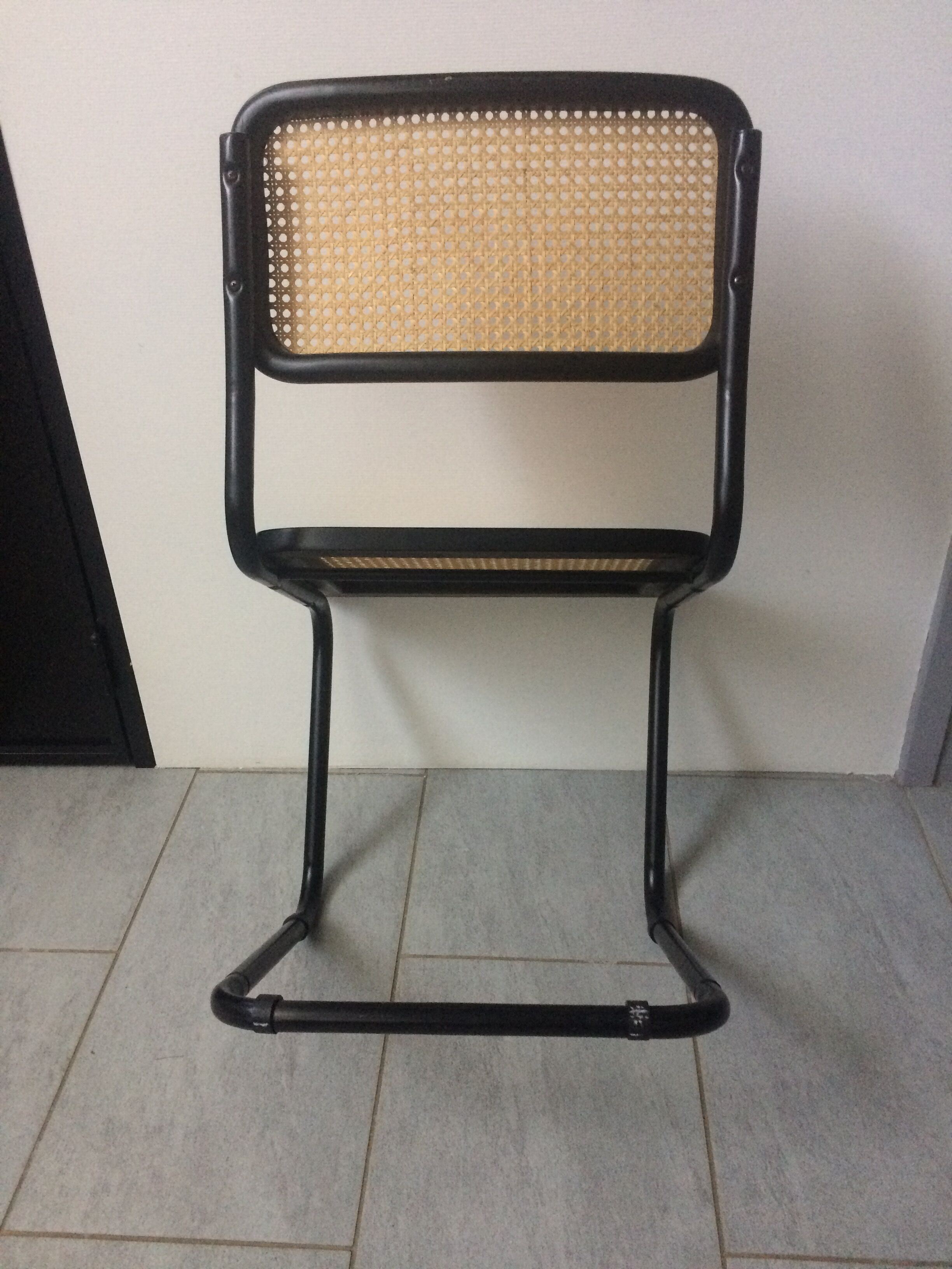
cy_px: 634
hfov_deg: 48.2
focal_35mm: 29
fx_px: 1063
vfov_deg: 61.7
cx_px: 476
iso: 320
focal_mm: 4.15
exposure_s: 1/33
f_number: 2.2
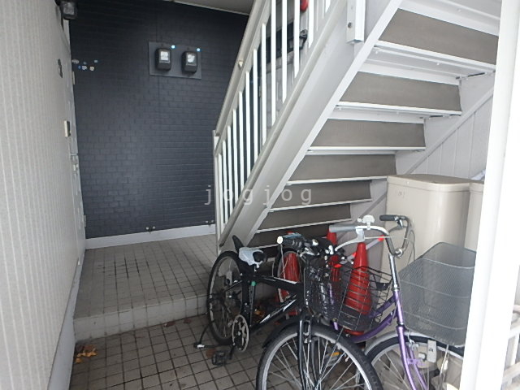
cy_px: 195
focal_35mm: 21
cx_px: 260
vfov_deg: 63.4
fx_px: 315
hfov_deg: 79.0
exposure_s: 1/30
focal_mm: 3.7
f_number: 3.5
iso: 200
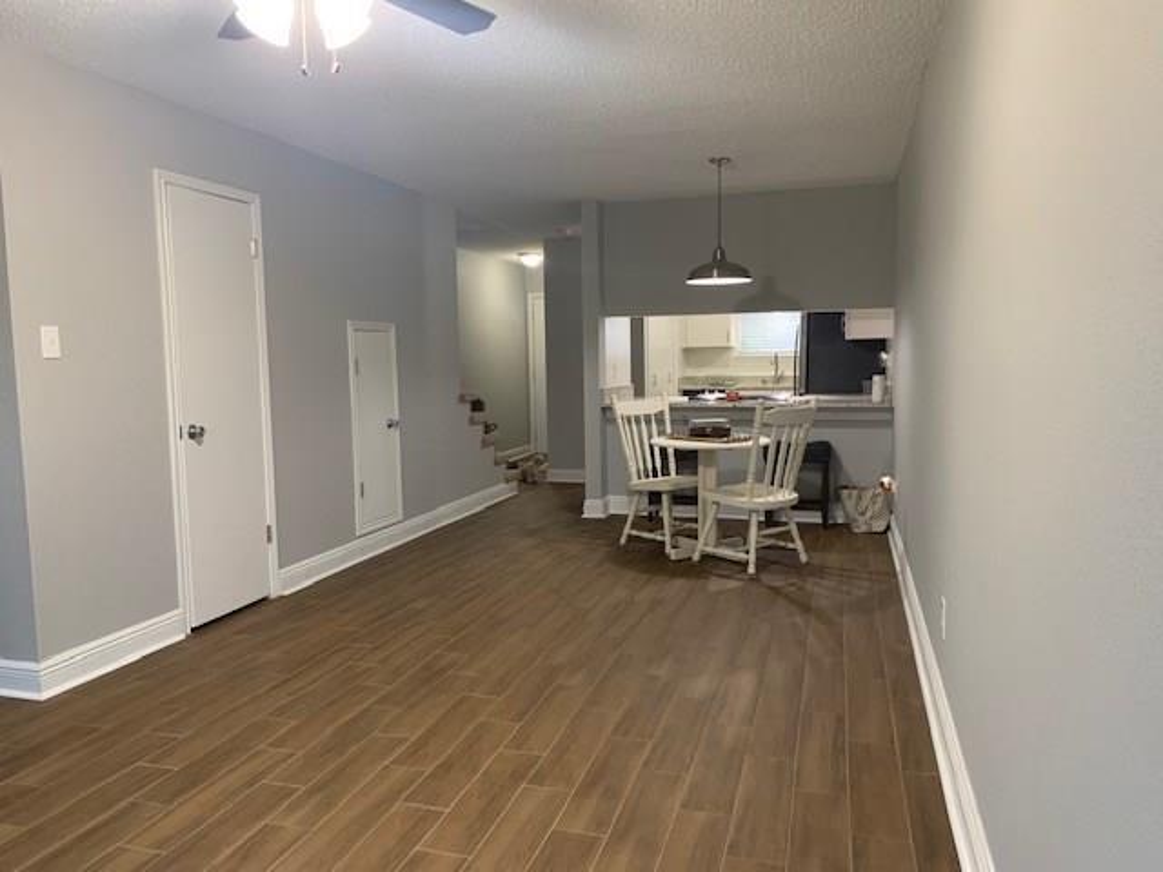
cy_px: 436
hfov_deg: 67.3
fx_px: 874
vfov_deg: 53.1
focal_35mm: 26
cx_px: 582
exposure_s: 1/60
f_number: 1.8
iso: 250
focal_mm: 4.25
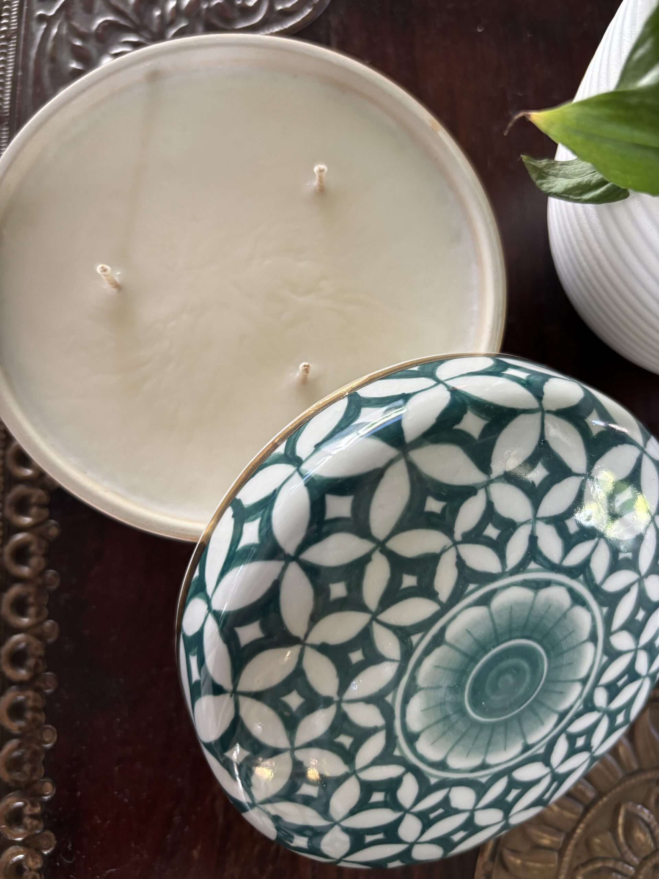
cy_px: 440
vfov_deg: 67.3
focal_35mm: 26
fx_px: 660
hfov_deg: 53.1
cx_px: 330
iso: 250
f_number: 1.6
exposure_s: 1/60
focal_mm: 5.96
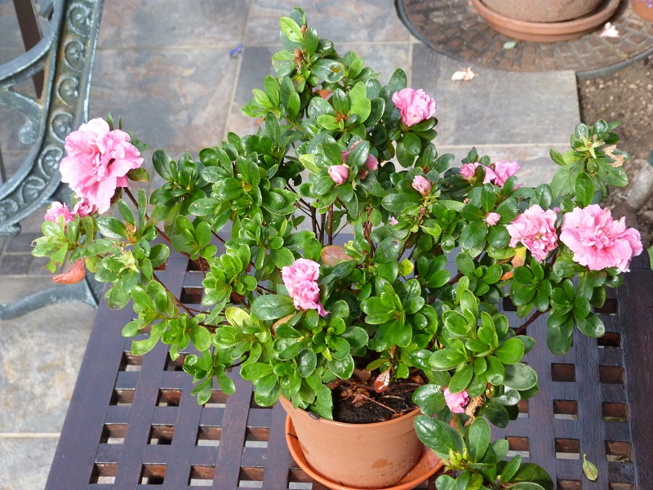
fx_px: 1320
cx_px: 326
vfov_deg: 21.0
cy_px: 245
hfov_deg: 27.8
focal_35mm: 70
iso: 160
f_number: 3.6
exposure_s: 1/250
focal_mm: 12.6
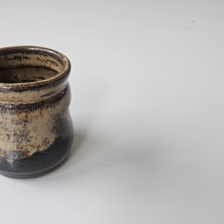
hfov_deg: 49.2
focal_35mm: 32
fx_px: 234
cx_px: 57
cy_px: 117
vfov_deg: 51.1
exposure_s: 1/120
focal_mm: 3.08
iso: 500
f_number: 2
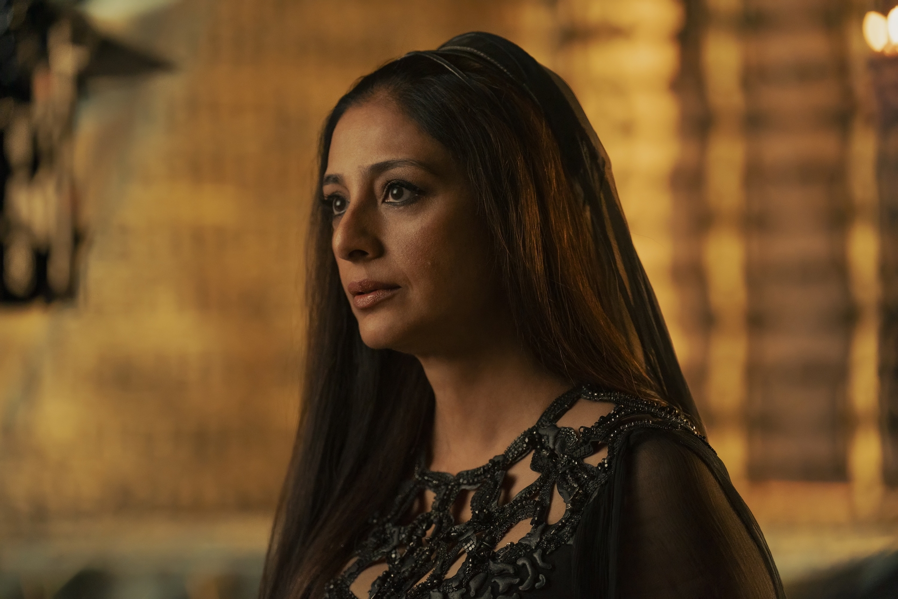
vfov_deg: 9.1
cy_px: 300
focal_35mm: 151
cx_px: 449
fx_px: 3766
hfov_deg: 13.6
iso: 3200
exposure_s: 1/160
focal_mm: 151
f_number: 2.8
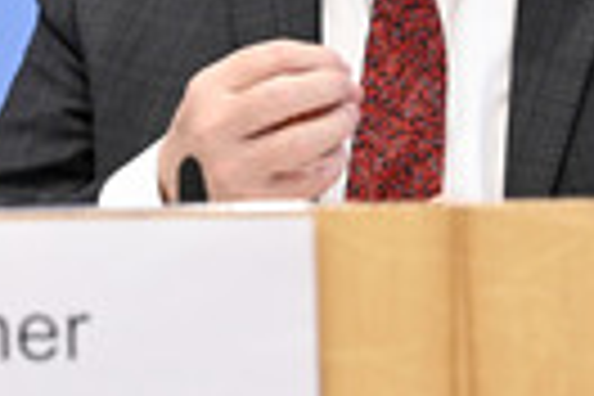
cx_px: -65
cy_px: -180
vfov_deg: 5.7
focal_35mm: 239
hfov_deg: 8.5
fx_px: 3943
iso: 2500
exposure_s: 1/400
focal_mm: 70
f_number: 5.6
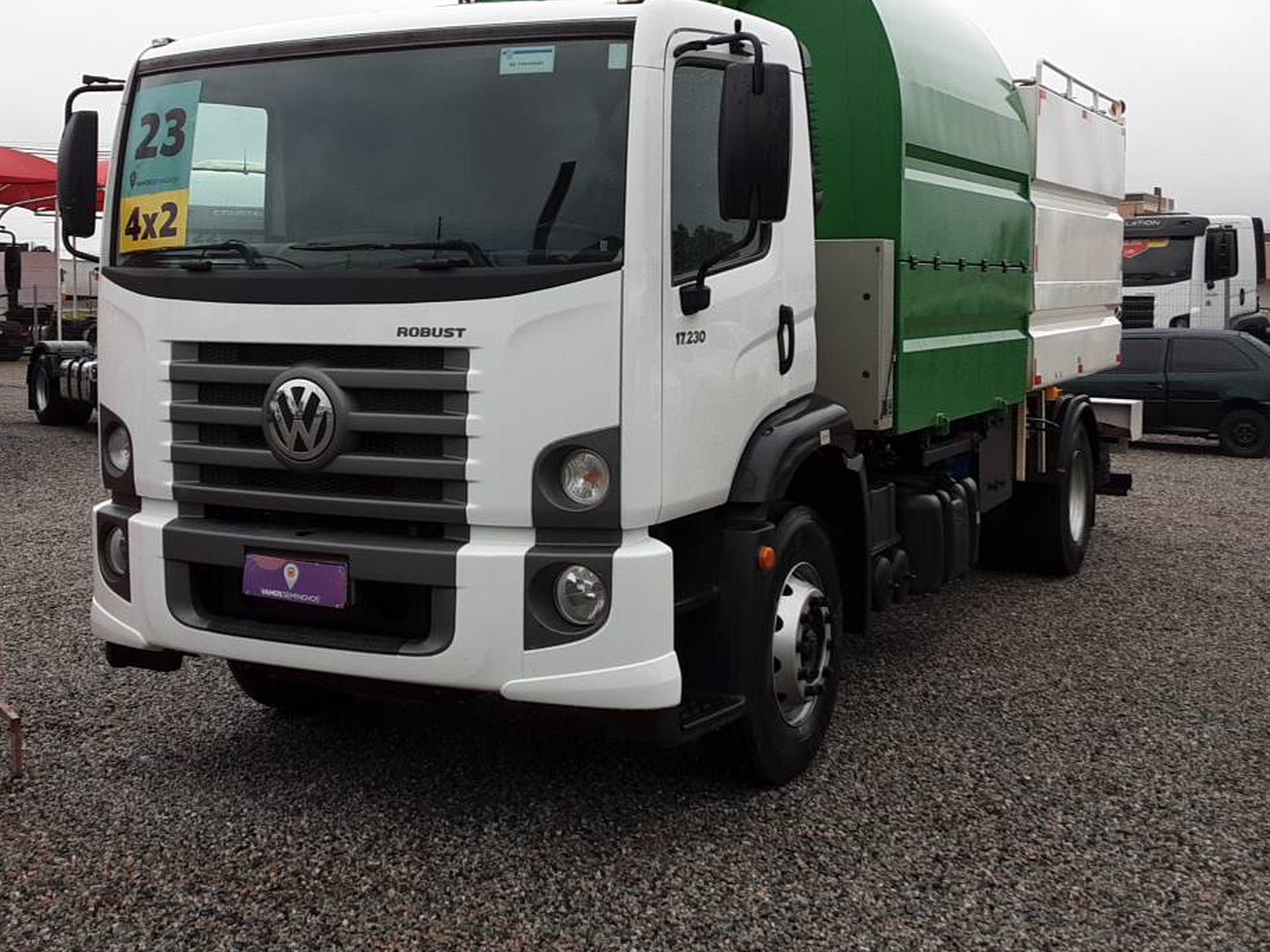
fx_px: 1614
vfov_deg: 32.8
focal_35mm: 44
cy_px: 387
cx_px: 507
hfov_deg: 42.7
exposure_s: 1/209
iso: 40
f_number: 1.9
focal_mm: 2.9
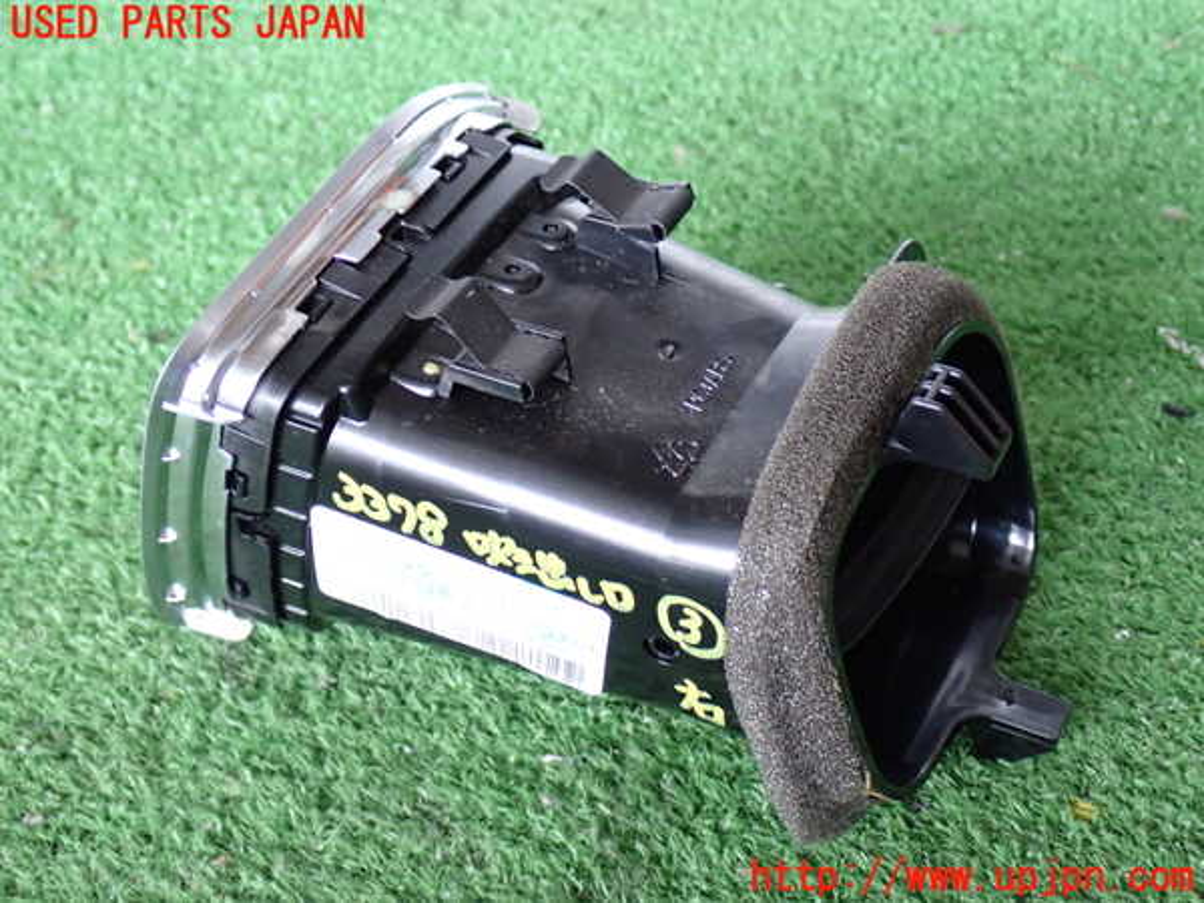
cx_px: 602
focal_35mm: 50
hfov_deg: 38.2
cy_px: 452
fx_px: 1739
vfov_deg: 29.1
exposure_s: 1/50
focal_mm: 9.01
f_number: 3.2
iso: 640
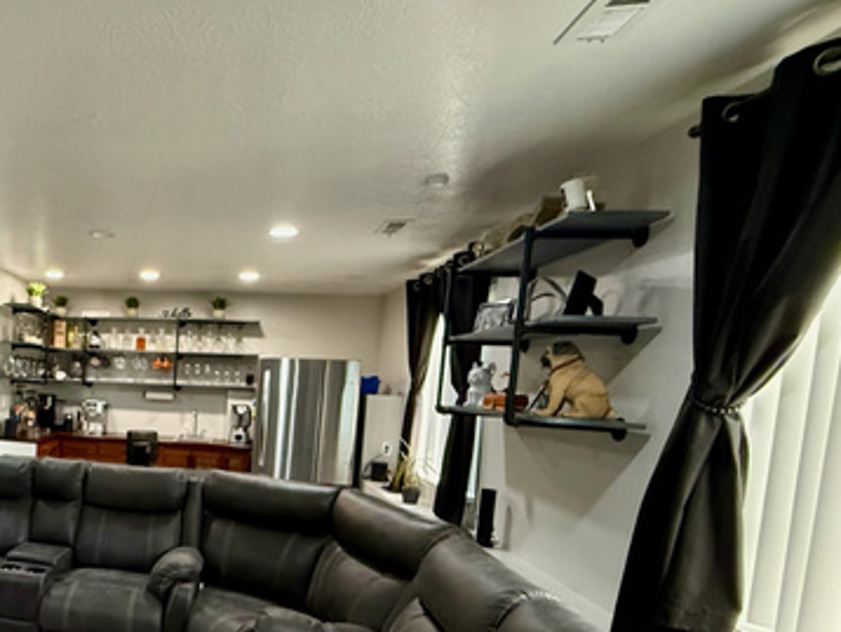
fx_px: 608
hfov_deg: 59.7
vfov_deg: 53.7
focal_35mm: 25
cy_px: 428
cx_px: 94
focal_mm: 2.22
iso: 640
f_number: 2.2
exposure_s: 1/120
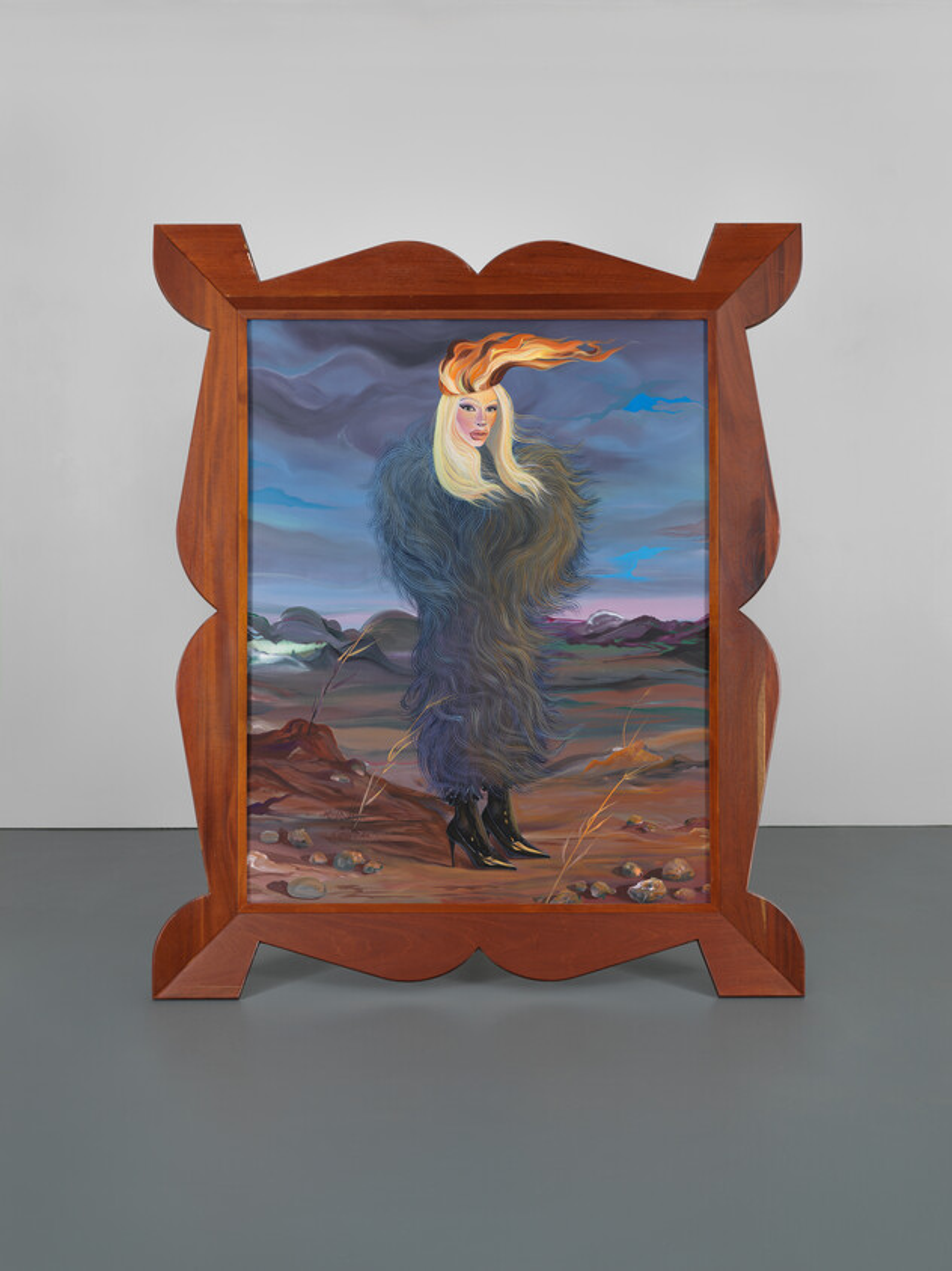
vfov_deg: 56.8
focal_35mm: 32
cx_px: 476
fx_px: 1174
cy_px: 636
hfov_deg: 44.2
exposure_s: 1/125
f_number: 5.6
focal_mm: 50
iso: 64
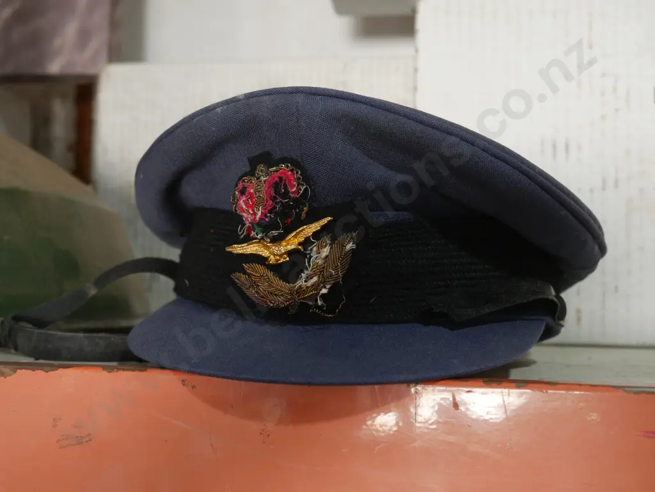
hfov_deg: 41.2
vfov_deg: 31.5
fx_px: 871
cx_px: 328
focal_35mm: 46
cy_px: 246
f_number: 5.1
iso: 500
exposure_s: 1/60
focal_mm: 23
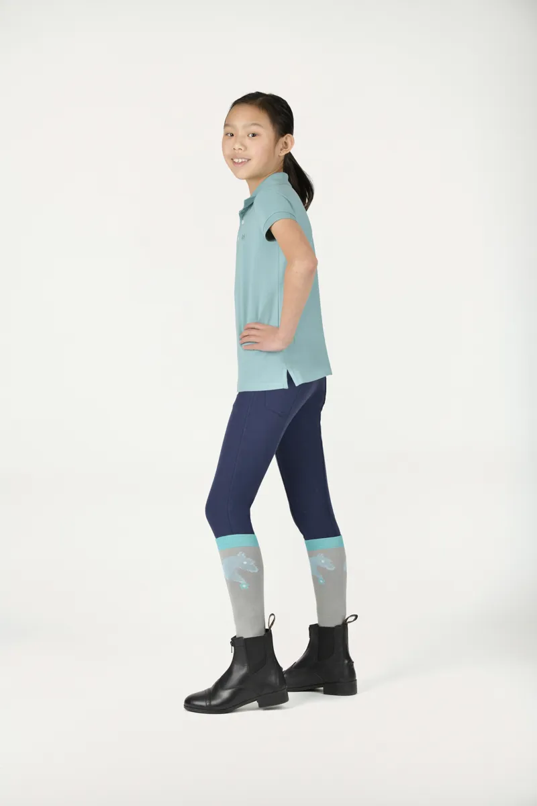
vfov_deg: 26.0
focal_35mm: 78
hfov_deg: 17.5
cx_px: 268
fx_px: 1745
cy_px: 403
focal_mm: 78
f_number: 5.6
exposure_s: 1/200
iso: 100
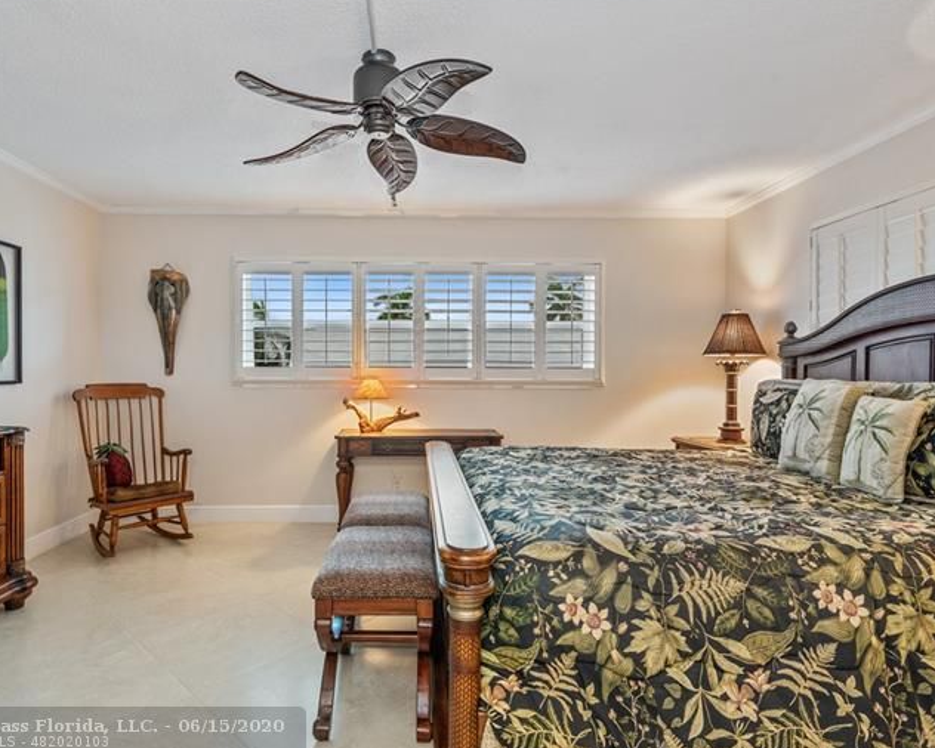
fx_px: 526
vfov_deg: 70.9
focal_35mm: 19
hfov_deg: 83.0
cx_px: 417
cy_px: 372
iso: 250
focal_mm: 16
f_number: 8
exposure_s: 1/1.25
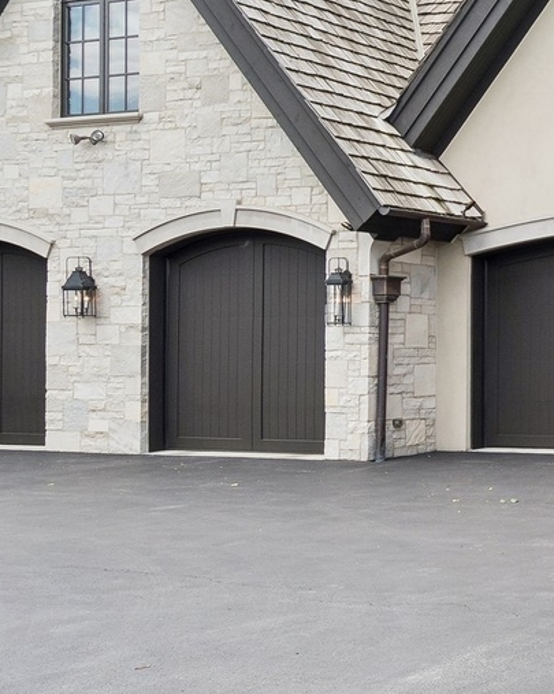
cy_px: 266
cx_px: 926
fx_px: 1108
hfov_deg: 21.3
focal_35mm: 54
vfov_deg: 34.6
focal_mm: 12
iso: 250
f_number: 8
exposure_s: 1/200
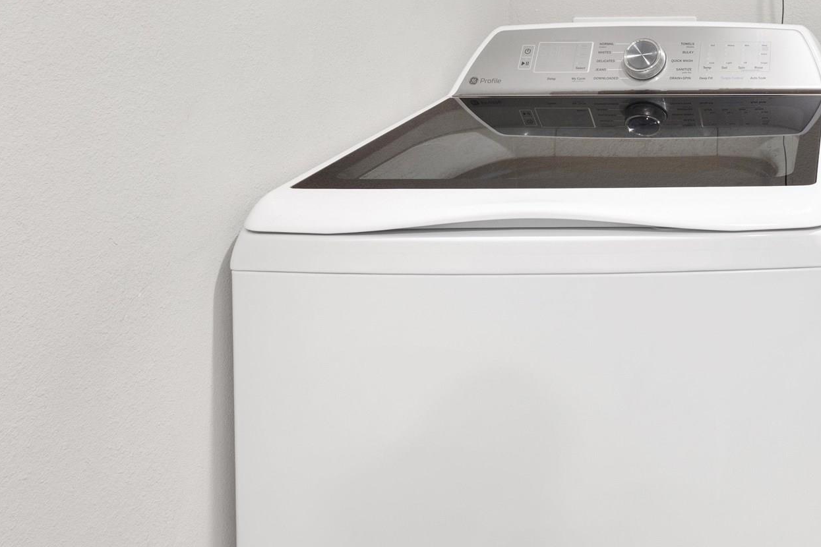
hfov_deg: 42.2
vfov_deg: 30.9
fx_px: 872
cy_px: -59
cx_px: 857
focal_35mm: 38
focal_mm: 15.5
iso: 400
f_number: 11
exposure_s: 1/4
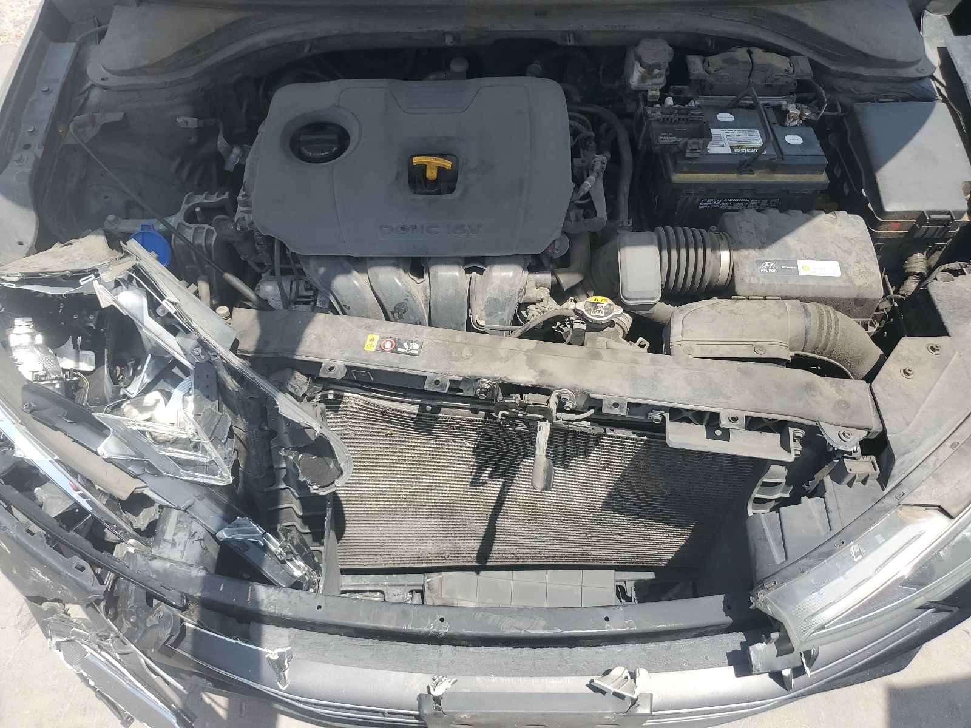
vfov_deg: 53.1
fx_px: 729
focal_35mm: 26
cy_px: 364
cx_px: 486
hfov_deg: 67.3
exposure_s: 1/1667
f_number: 1.5
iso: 50
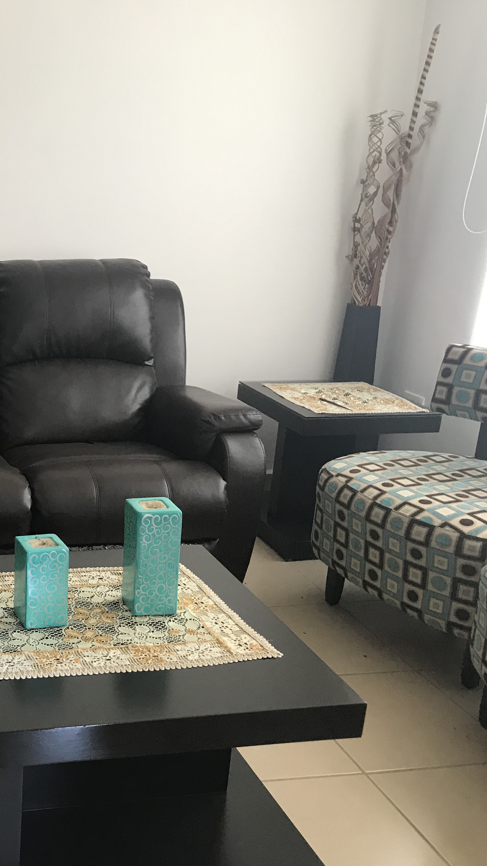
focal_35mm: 41
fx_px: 941
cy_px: 435
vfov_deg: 49.4
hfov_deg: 26.5
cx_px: -58
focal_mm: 3.99
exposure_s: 1/24
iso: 40
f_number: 1.8
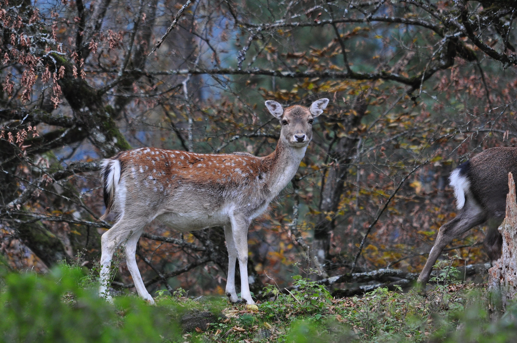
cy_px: 172
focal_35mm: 570
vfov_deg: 2.4
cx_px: 258
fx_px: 8176
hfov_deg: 3.6
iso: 800
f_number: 6.3
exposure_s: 1/500
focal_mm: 380
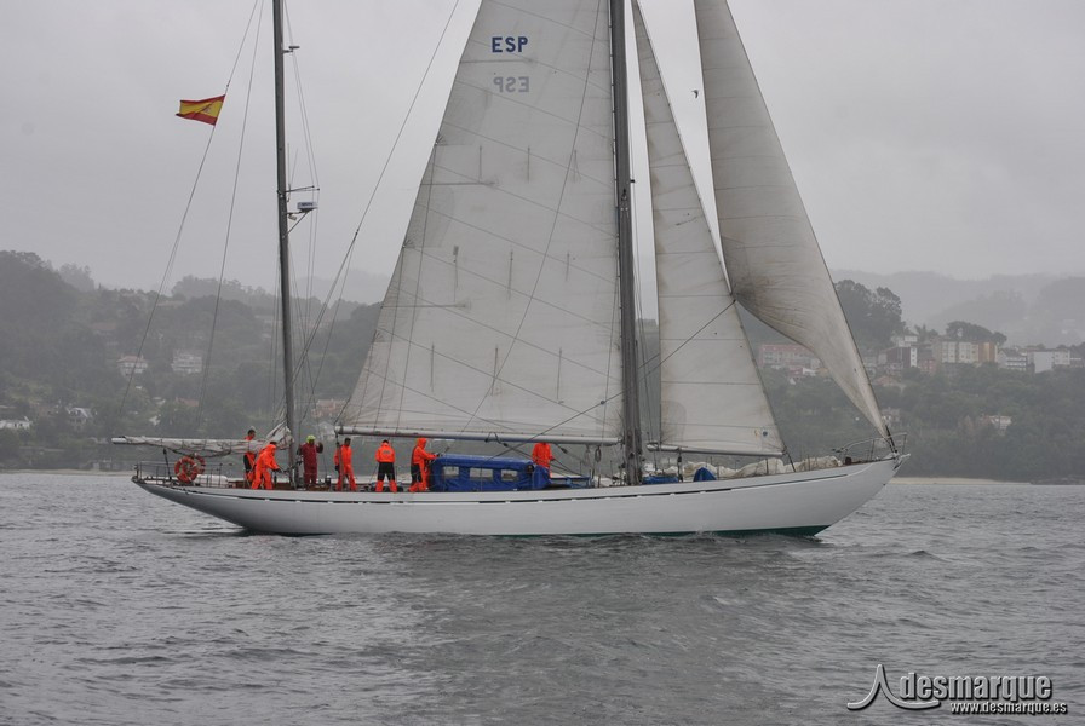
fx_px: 2490
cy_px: 363
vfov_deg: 16.6
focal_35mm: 82
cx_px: 542
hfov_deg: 24.6
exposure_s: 1/200
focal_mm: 55
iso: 100
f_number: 7.1
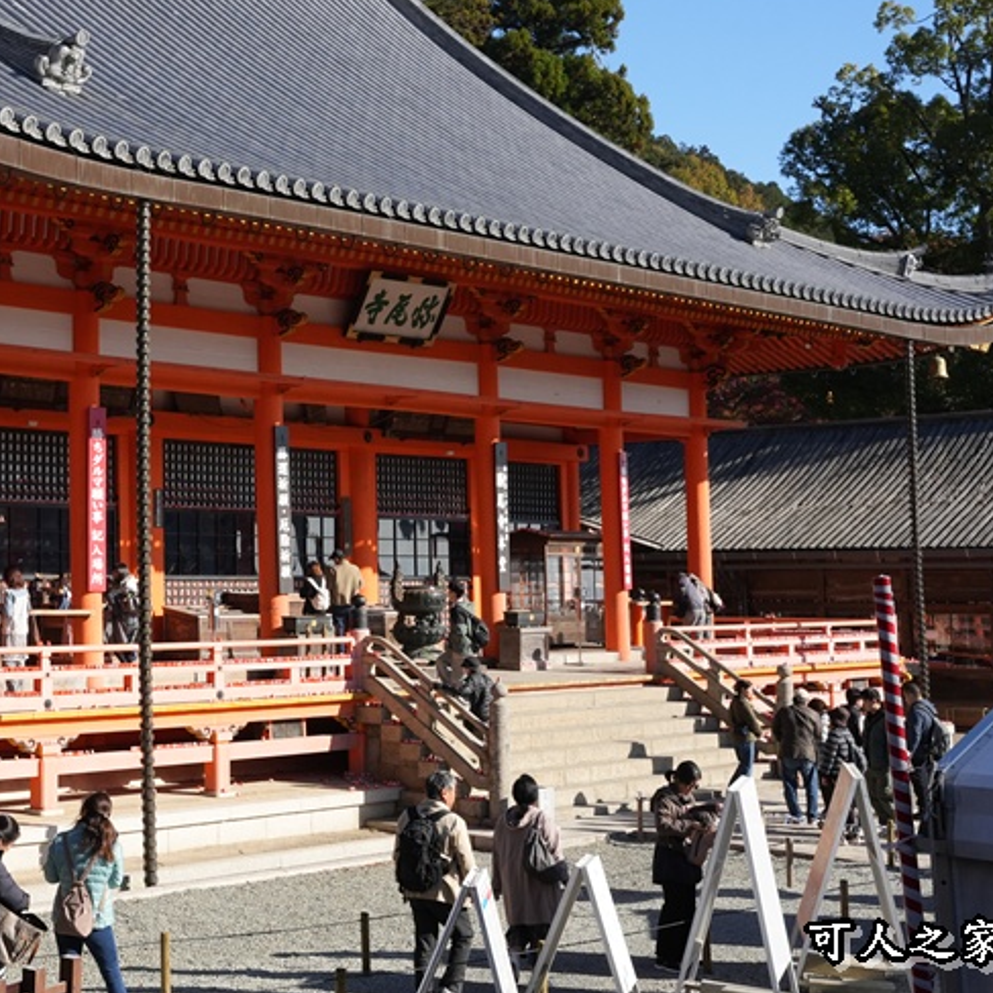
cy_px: 323
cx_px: 59
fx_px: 1938
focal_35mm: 60
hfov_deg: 27.5
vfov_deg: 28.5
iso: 1000
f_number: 8
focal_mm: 33.4
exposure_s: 1/1600
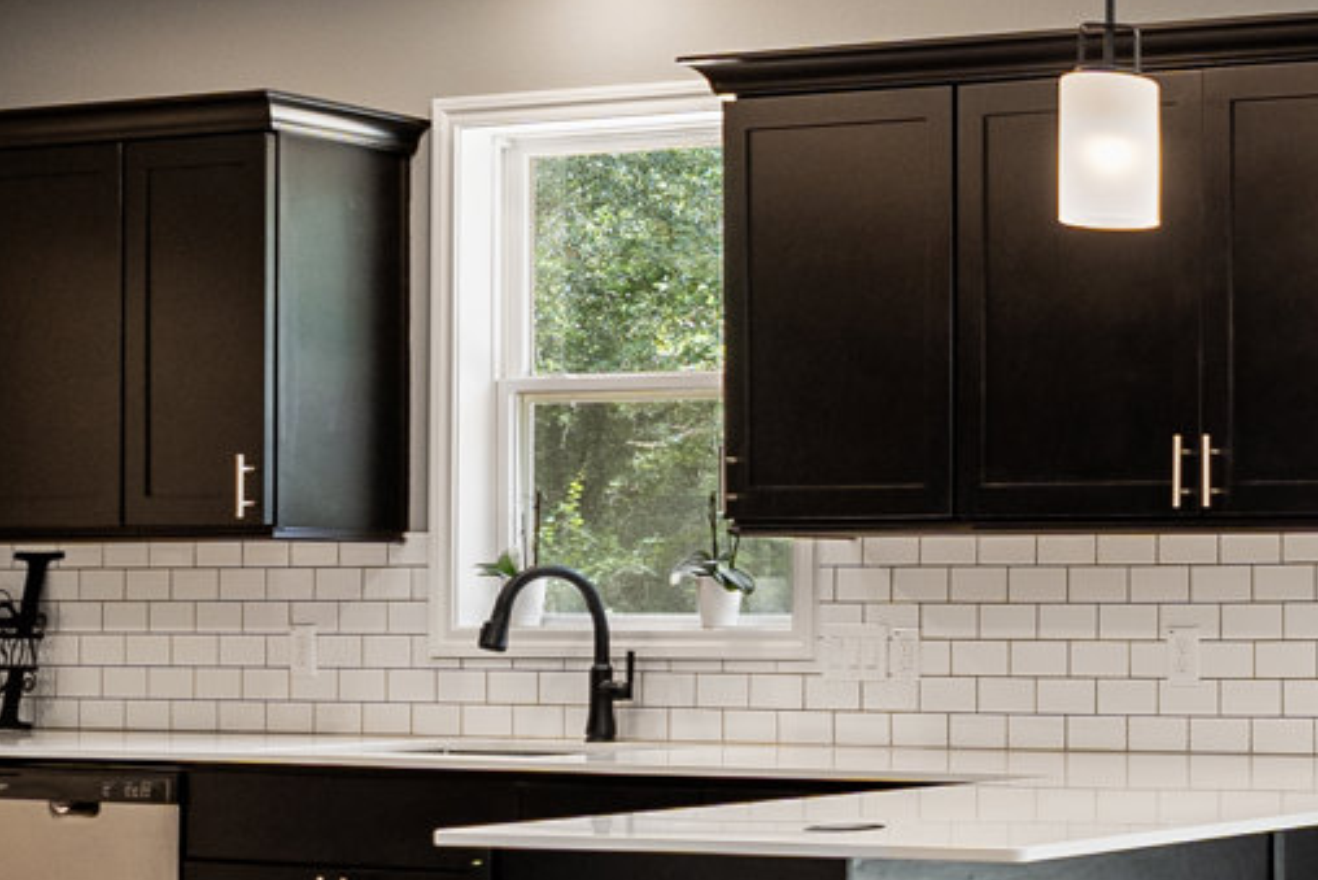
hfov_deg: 21.3
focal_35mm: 68
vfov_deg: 20.0
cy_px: 568
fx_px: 2490
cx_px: 2294
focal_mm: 12
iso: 125
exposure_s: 1/30
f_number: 2.8
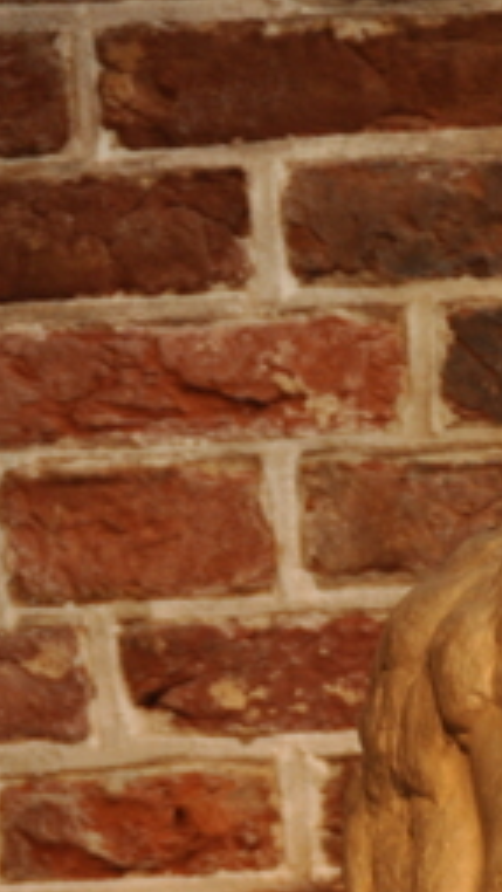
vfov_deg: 2.6
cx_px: 732
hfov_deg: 1.5
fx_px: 19321
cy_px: 1103
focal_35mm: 817
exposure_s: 1/40
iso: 500
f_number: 5.6
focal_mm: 200
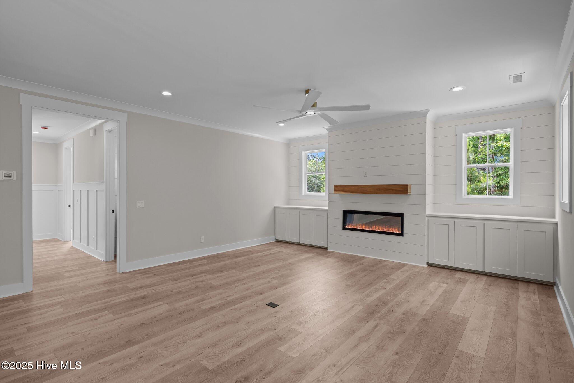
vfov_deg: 70.4
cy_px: 192
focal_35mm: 17
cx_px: 287
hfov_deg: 93.3
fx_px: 271
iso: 125
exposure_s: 1/2
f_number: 6.3
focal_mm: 17
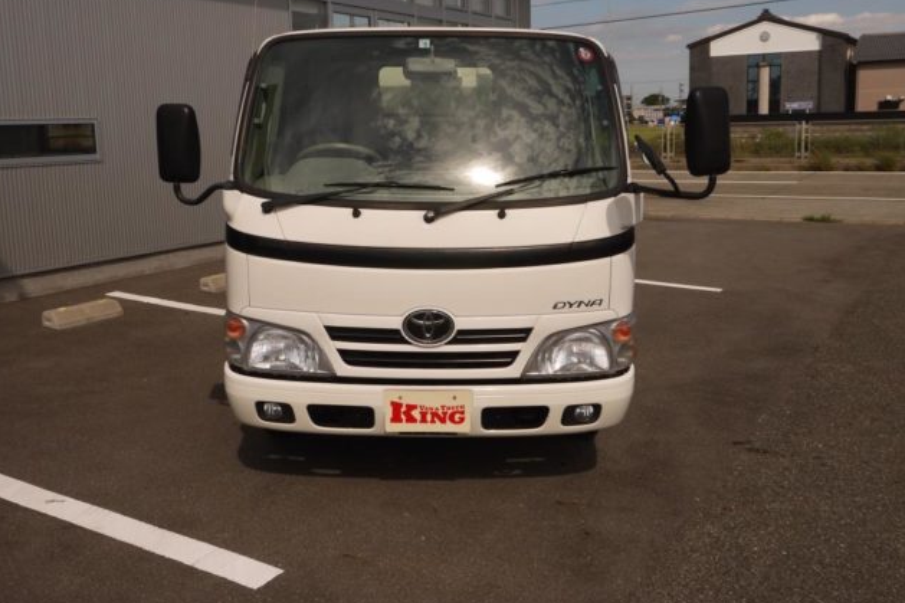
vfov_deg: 36.8
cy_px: 266
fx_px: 905
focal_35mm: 36
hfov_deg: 53.1
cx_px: 446
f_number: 10
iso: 160
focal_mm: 17
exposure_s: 1/640
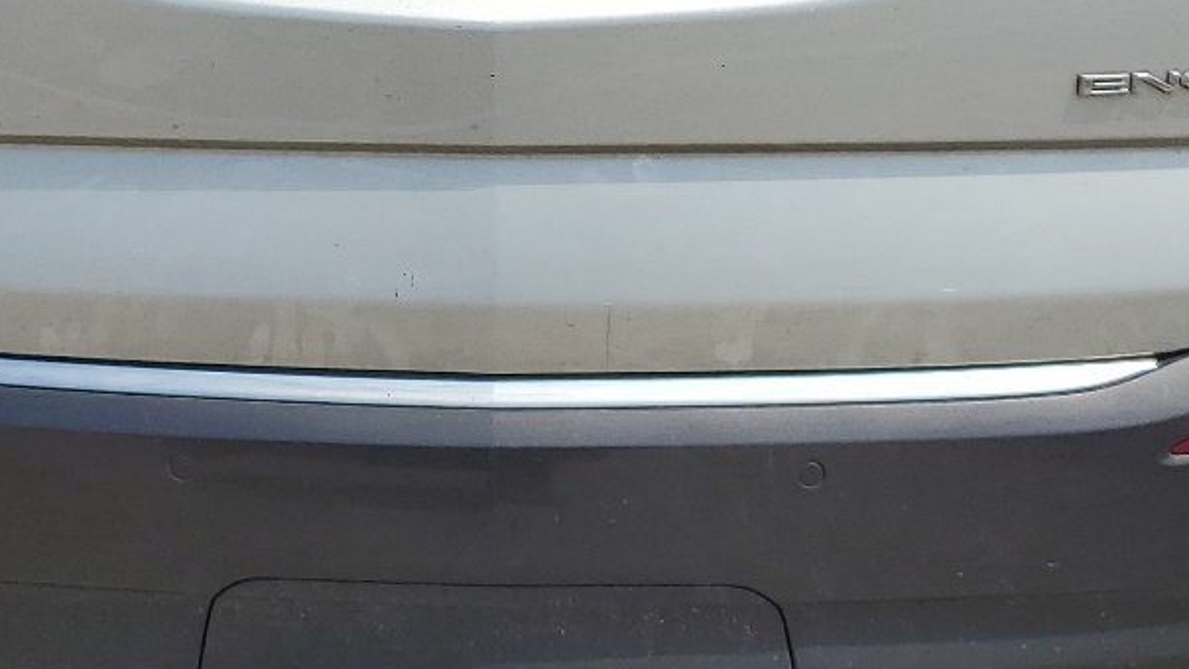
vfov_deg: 15.6
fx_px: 2365
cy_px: -118
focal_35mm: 75
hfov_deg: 28.2
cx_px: 553
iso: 50
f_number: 1.5
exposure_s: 1/3333
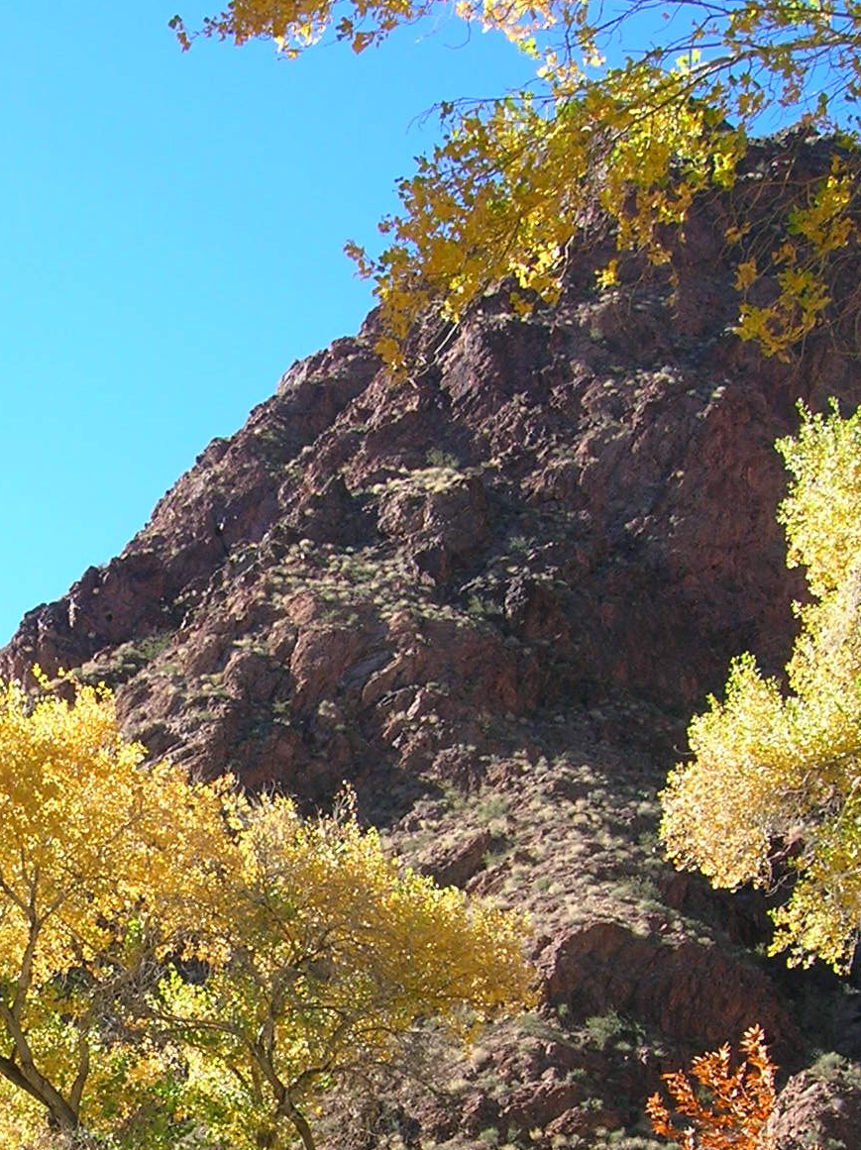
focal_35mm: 67
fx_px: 2225
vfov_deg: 27.4
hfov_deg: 21.6
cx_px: 161
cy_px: 1130
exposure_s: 1/116
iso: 50
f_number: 4.9
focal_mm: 5.7
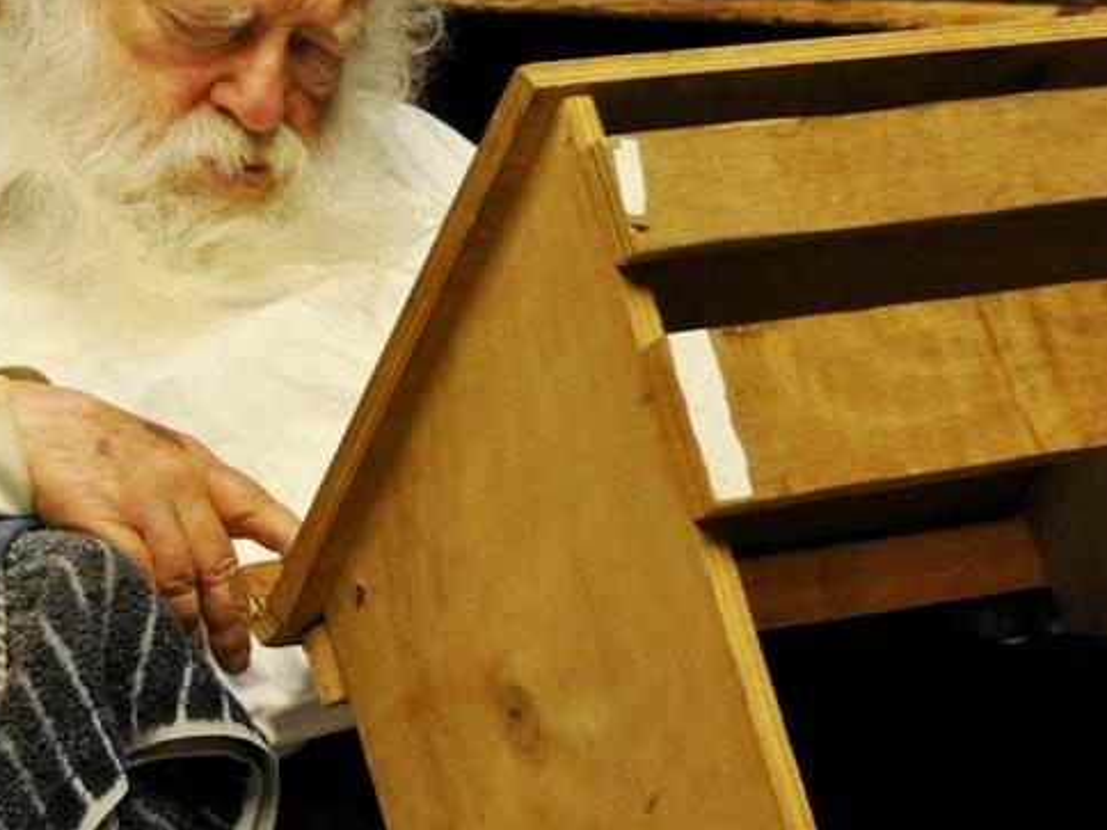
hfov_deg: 8.1
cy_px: 183
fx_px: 7803
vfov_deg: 6.1
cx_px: 265
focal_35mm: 244
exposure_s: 1/40
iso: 800
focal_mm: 80
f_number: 5
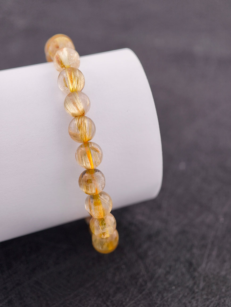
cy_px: 154
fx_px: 754
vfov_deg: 23.0
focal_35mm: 85
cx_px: 116
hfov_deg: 17.4
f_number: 2.67
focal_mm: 22.48
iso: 125
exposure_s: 1/160
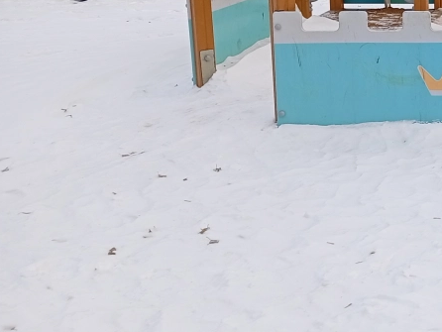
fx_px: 971
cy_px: 10
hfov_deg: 22.4
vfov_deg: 18.9
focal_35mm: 76
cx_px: 608
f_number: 1.8
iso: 50
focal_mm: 3.98
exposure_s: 1/132
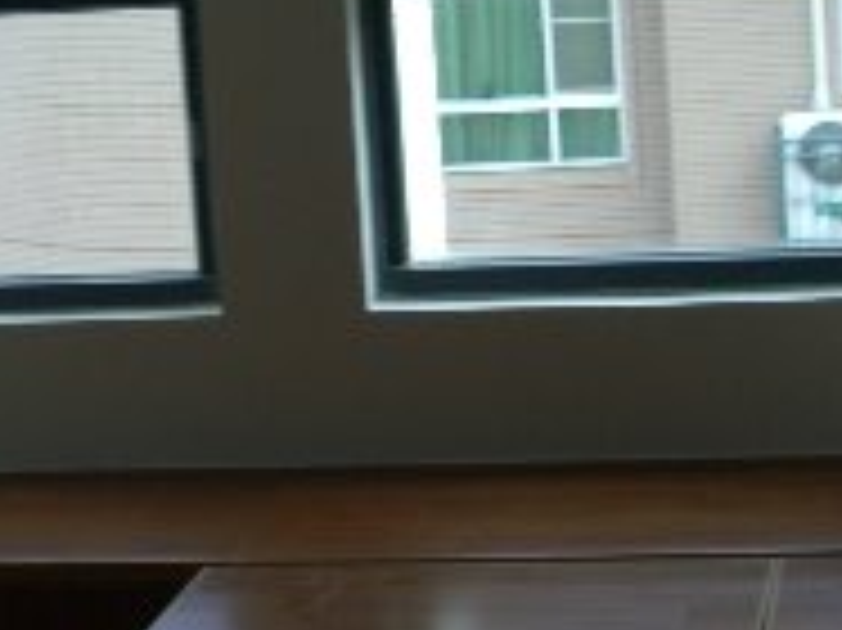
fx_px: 3330
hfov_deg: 14.4
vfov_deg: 10.8
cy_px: 146
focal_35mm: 137
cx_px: 205
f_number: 2.8
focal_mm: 7.9
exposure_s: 1/200
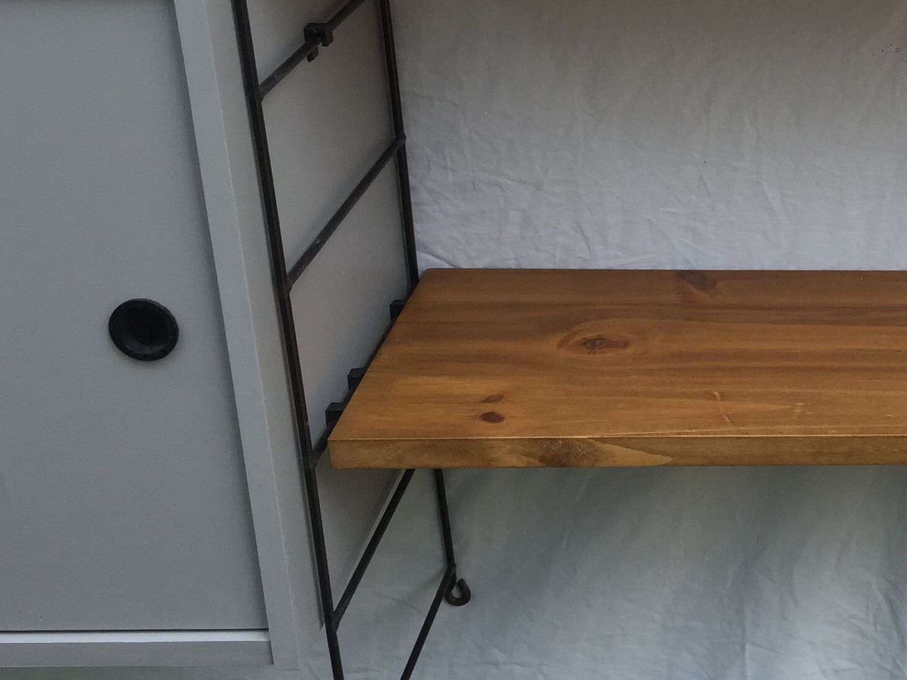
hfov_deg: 27.6
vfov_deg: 22.3
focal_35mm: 65
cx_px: 966
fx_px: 1703
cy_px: 158
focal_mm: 4.15
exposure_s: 1/590
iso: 32
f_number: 2.2
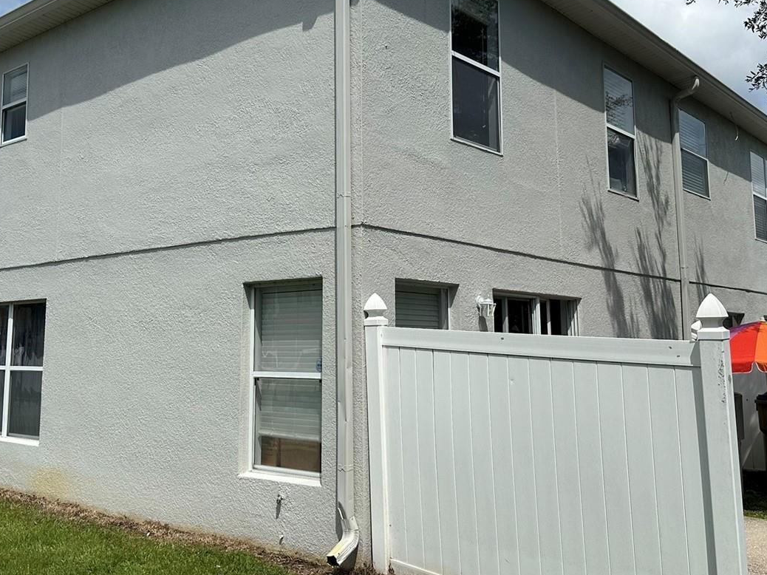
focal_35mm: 37
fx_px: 820
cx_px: 333
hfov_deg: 50.0
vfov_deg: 38.5
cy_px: 231
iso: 80
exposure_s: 1/9709
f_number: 1.78
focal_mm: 6.86
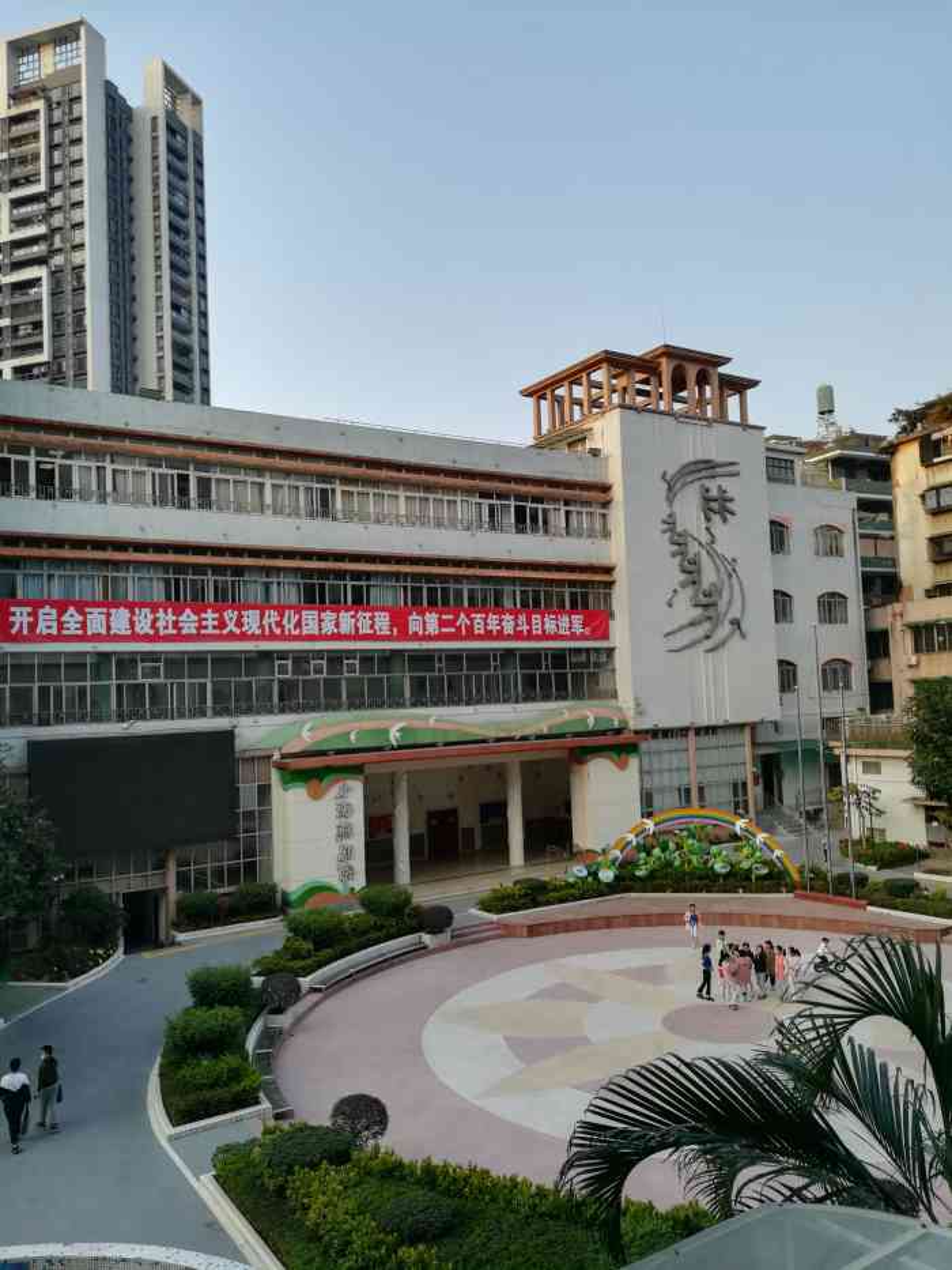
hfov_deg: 53.1
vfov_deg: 67.3
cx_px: 476
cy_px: 635
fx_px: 953
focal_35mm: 26
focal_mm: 3.83
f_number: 2.2
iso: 50
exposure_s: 1/196
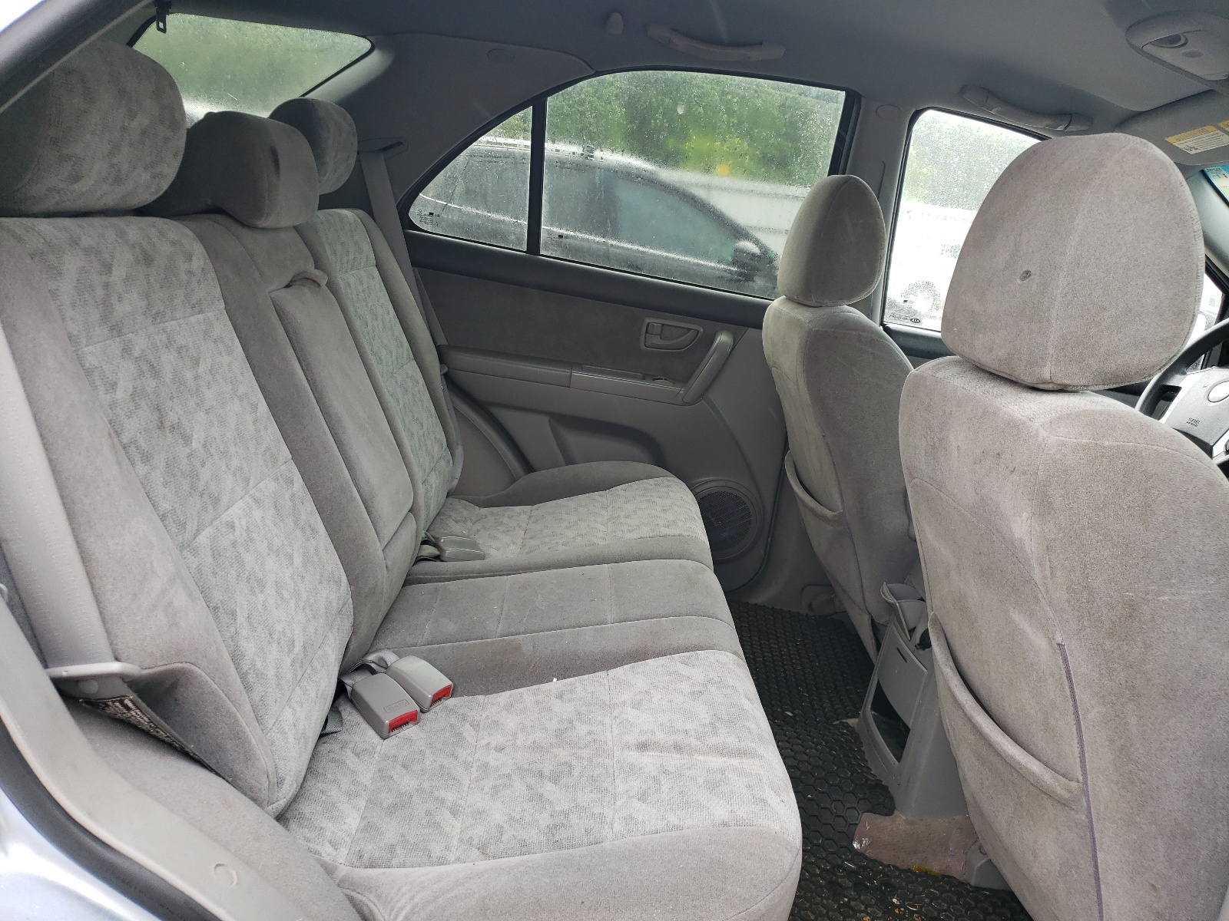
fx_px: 923
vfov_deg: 53.1
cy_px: 460
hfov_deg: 67.3
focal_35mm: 26
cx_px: 614
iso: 50
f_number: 1.5
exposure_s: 1/303
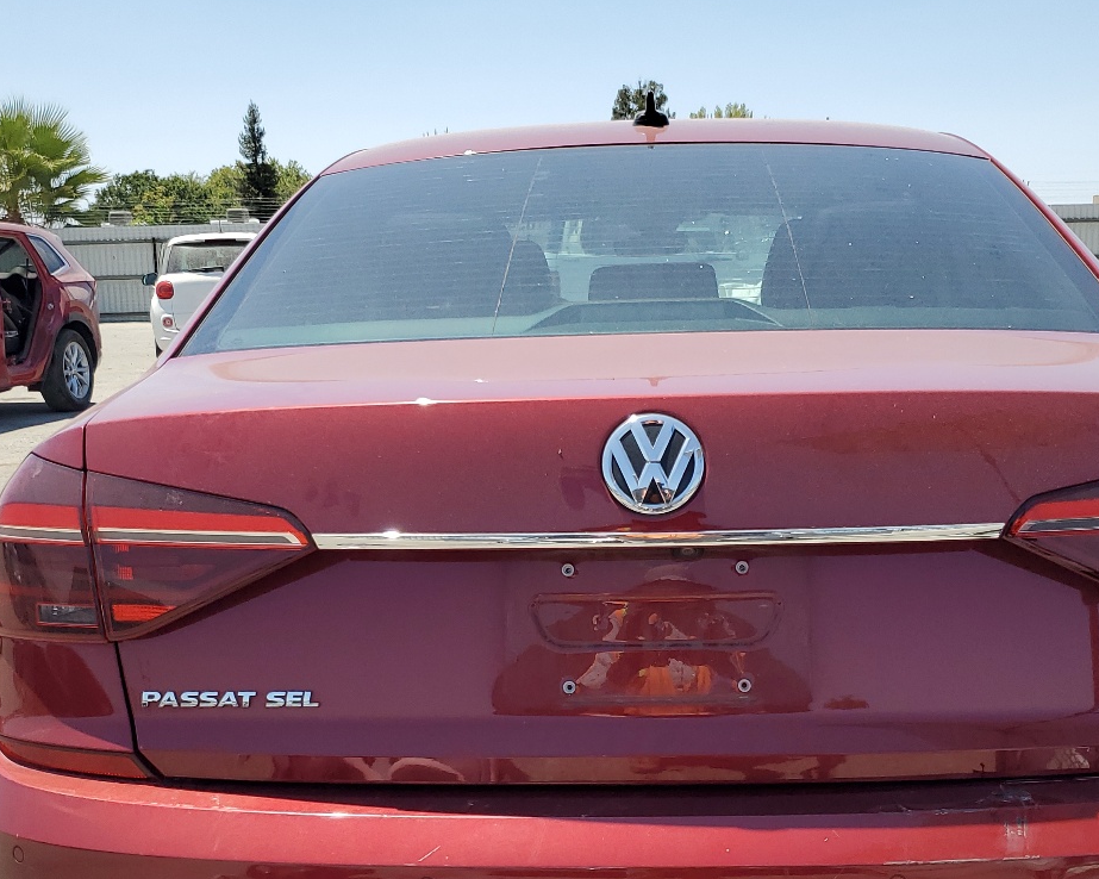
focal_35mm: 44
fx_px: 1431
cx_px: 635
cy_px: 587
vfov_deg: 33.8
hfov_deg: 41.9
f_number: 1.5
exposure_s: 1/2500
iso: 50
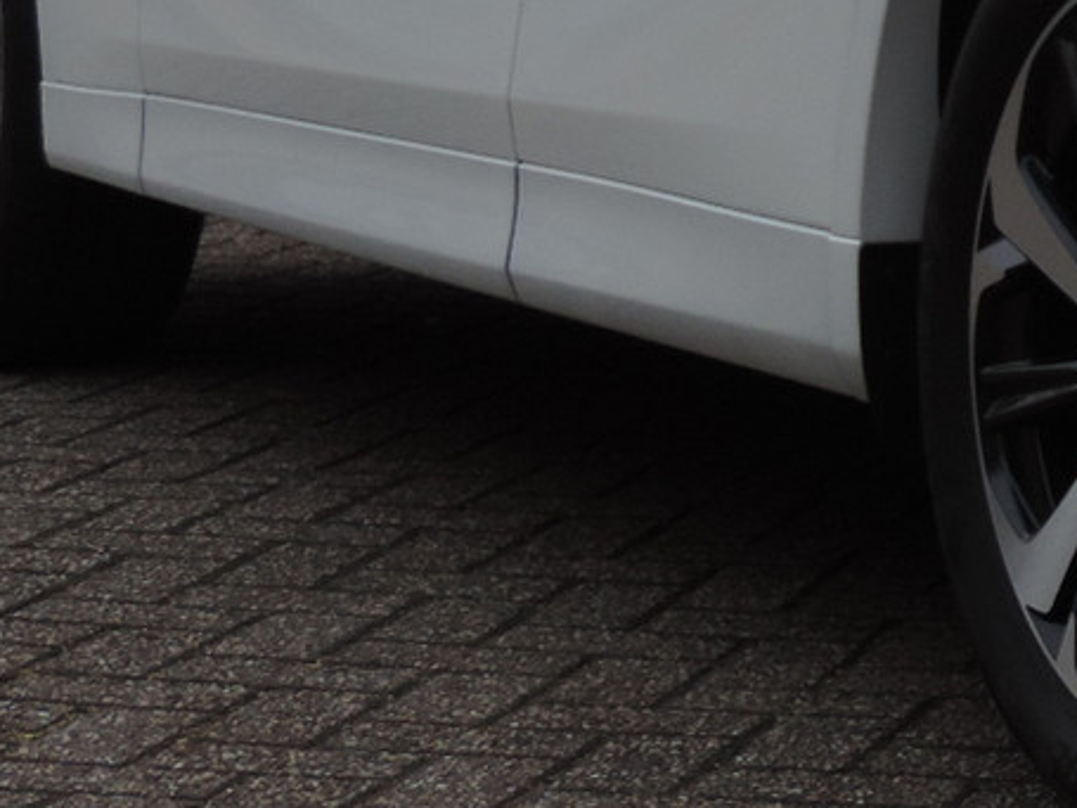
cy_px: -353
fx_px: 5412
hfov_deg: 11.1
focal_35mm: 174
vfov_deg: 8.4
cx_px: 1340
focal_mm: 9.8
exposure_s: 1/60
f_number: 3.7
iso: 140
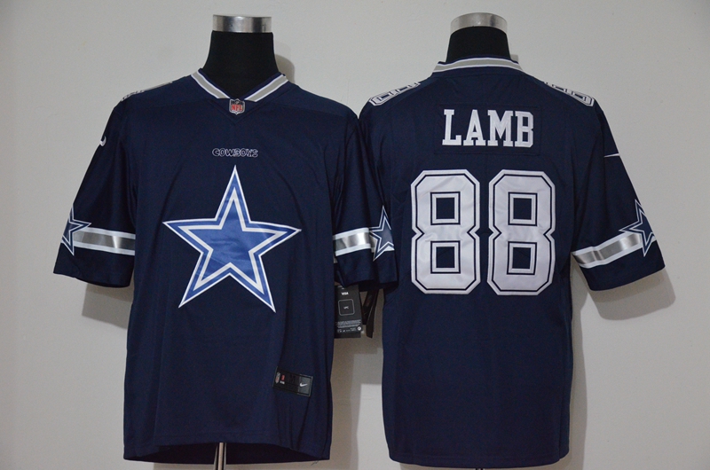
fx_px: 1476
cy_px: 235
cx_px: 355
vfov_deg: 18.1
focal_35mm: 75
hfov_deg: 27.0
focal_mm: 50
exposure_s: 1/20
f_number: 4.8
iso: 4000
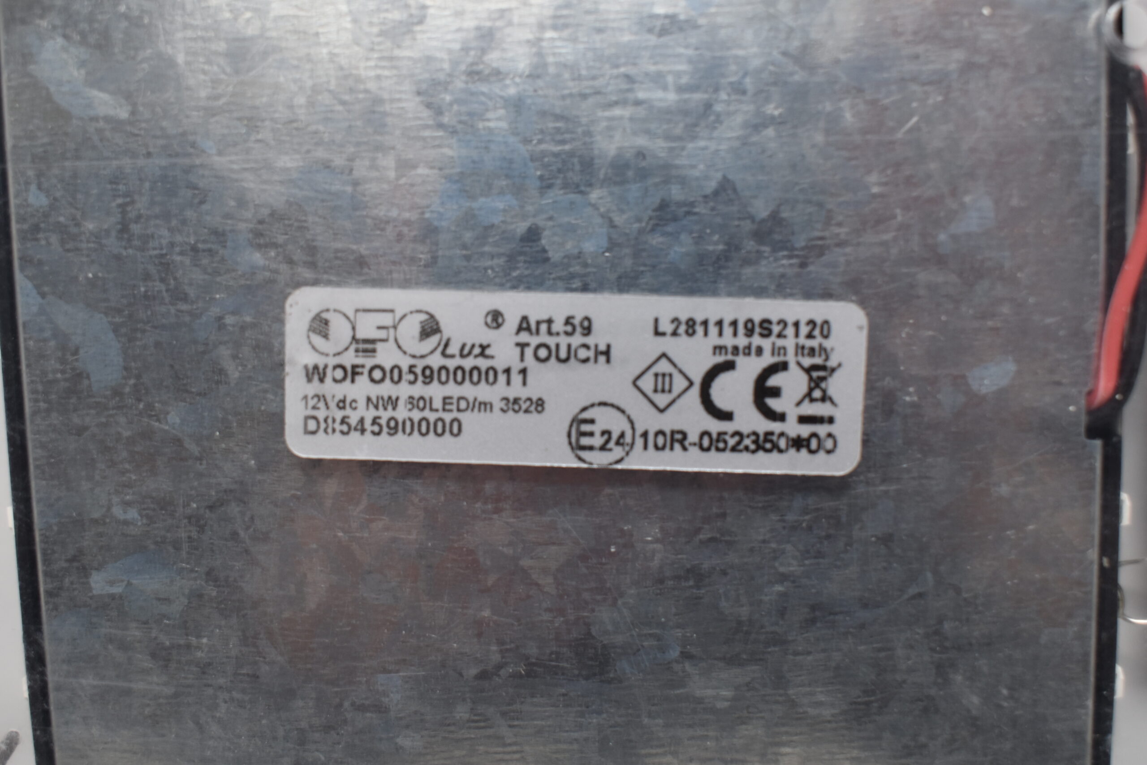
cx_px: 574
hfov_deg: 46.4
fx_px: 1338
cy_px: 382
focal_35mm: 42
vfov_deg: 31.9
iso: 400
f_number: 6.3
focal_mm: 28
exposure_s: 1/60
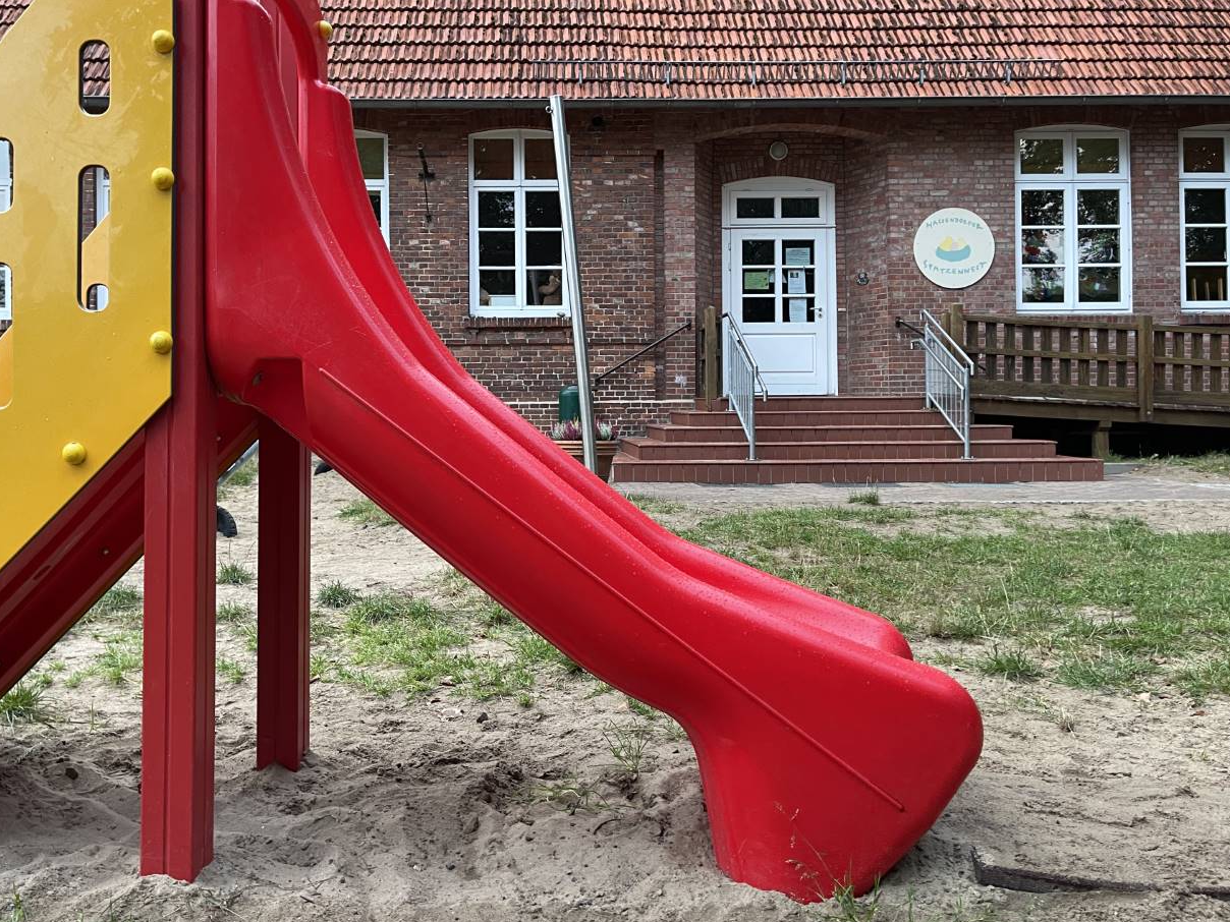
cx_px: 561
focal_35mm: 31
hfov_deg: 58.3
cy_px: 386
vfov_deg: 45.3
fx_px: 1102
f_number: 1.6
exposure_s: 1/60
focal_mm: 5.1
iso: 160
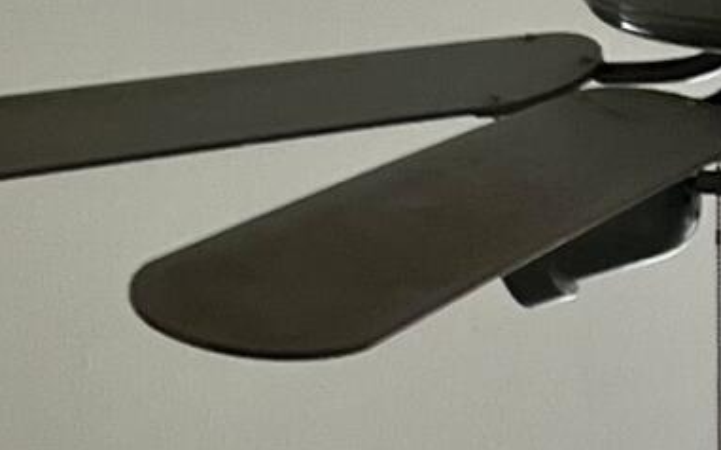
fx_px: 4263
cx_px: 747
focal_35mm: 217
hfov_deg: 9.6
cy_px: 1386
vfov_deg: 5.6
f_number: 1.5
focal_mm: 5.7
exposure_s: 1/120
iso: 125
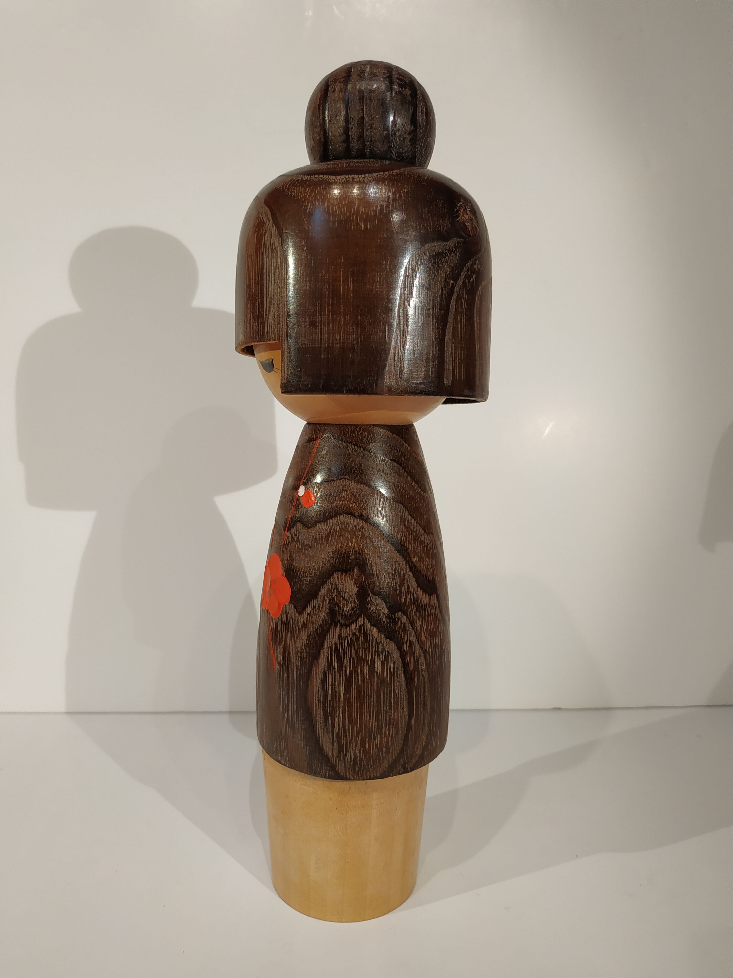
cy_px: 489
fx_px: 678
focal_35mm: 24
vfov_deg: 71.6
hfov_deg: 56.8
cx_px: 366
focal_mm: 3.94
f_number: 1.9
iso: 100
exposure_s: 1/50
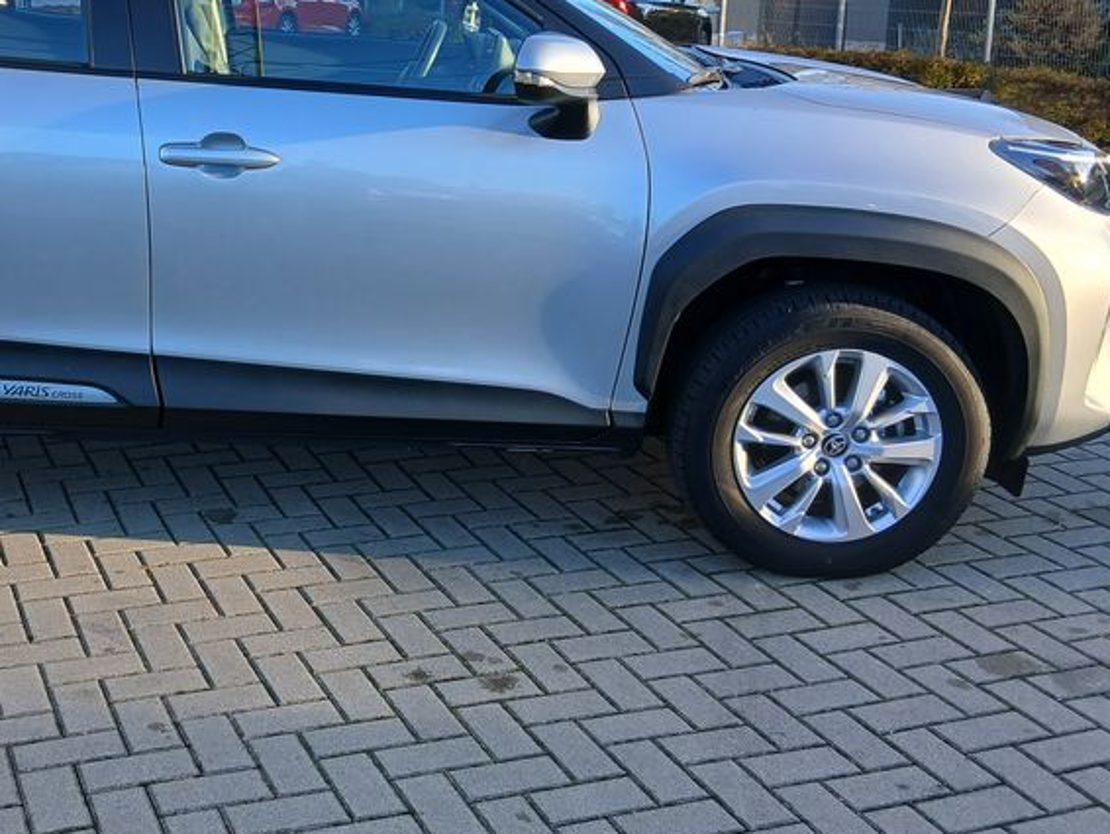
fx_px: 1508
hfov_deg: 39.4
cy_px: 296
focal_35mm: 47
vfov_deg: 30.7
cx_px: 282
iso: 25
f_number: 1.8
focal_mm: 3.98
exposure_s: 1/100
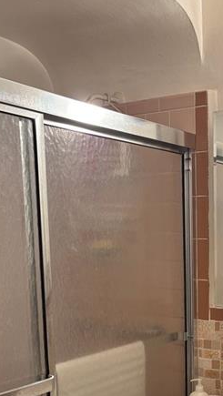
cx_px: 209
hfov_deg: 23.2
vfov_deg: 39.7
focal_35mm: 50
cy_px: 318
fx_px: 525
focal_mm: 5.96
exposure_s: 1/60
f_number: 1.6
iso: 80
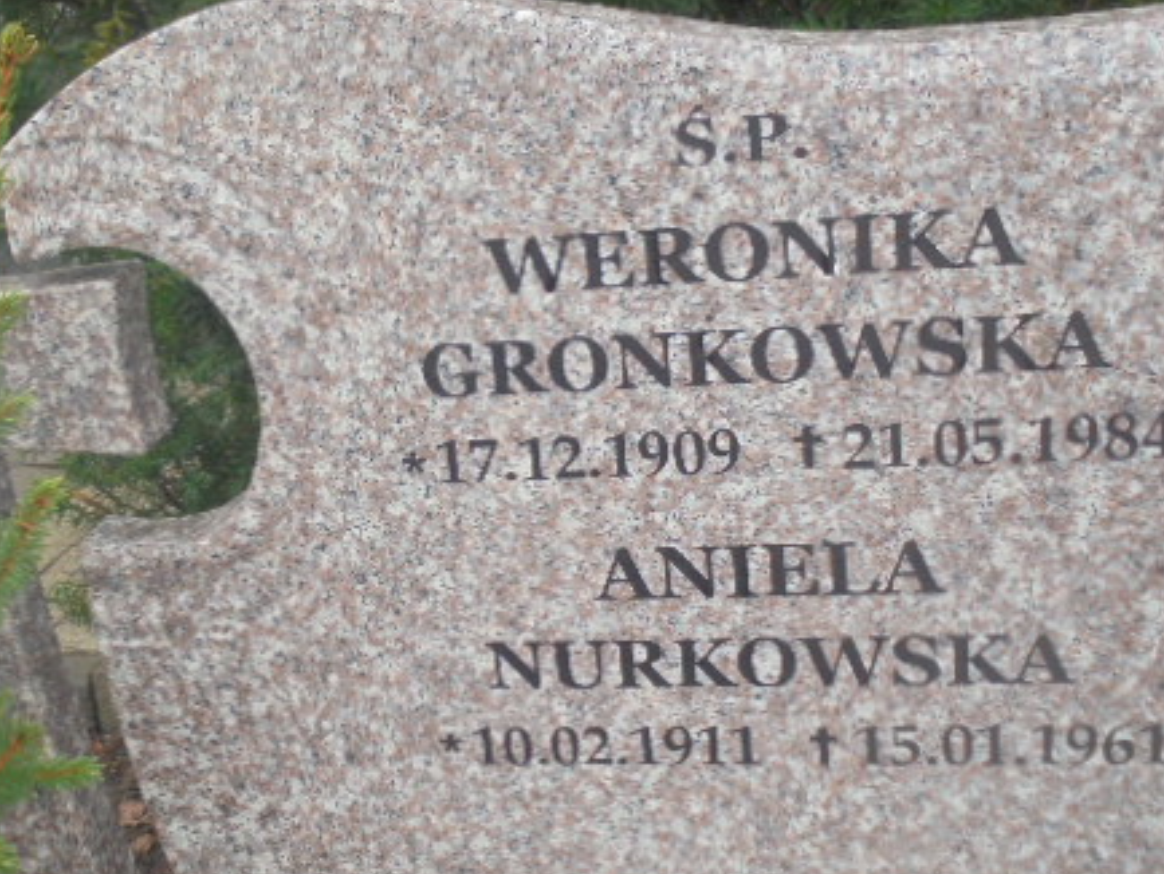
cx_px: 402
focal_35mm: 56
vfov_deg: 26.1
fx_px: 1884
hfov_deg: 34.1
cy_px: 504
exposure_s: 1/30
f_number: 4.2
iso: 250
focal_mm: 6.9
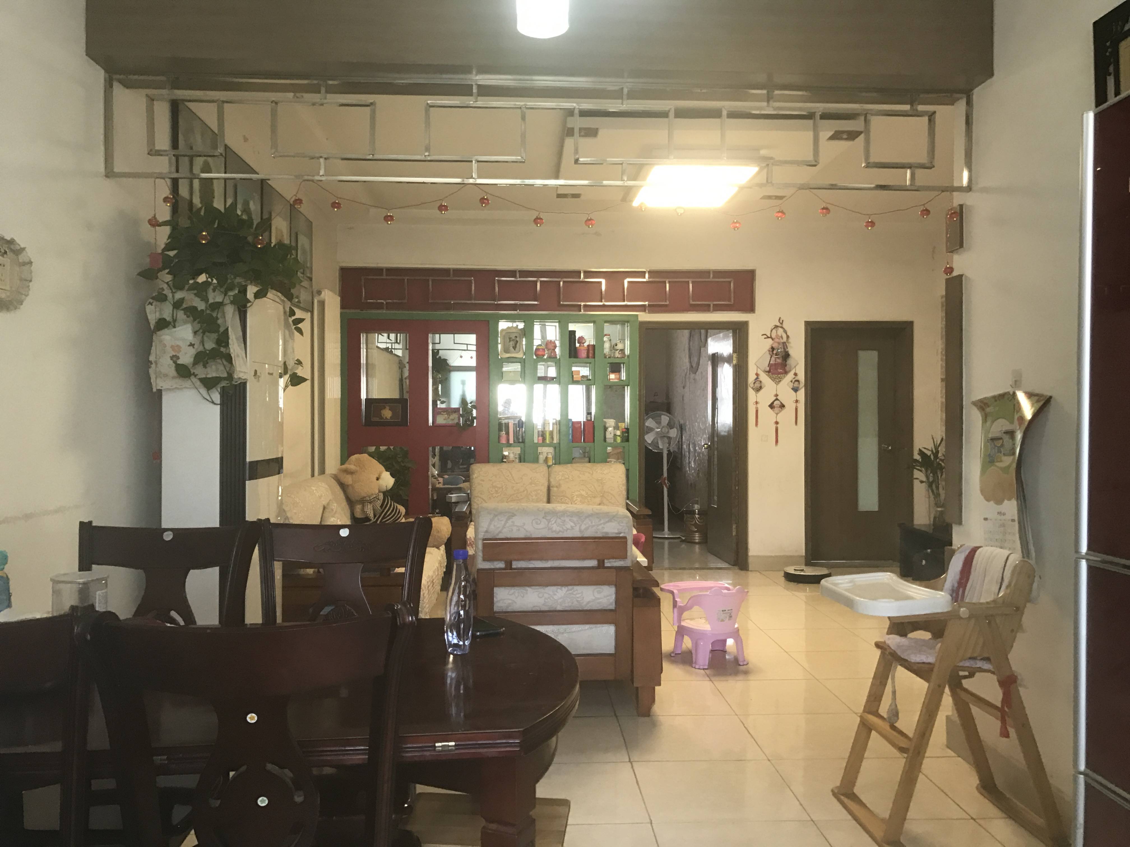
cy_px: 424
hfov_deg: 63.4
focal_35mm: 28
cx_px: 565
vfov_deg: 49.7
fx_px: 914
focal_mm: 3.99
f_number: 1.8
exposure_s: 1/25
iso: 40
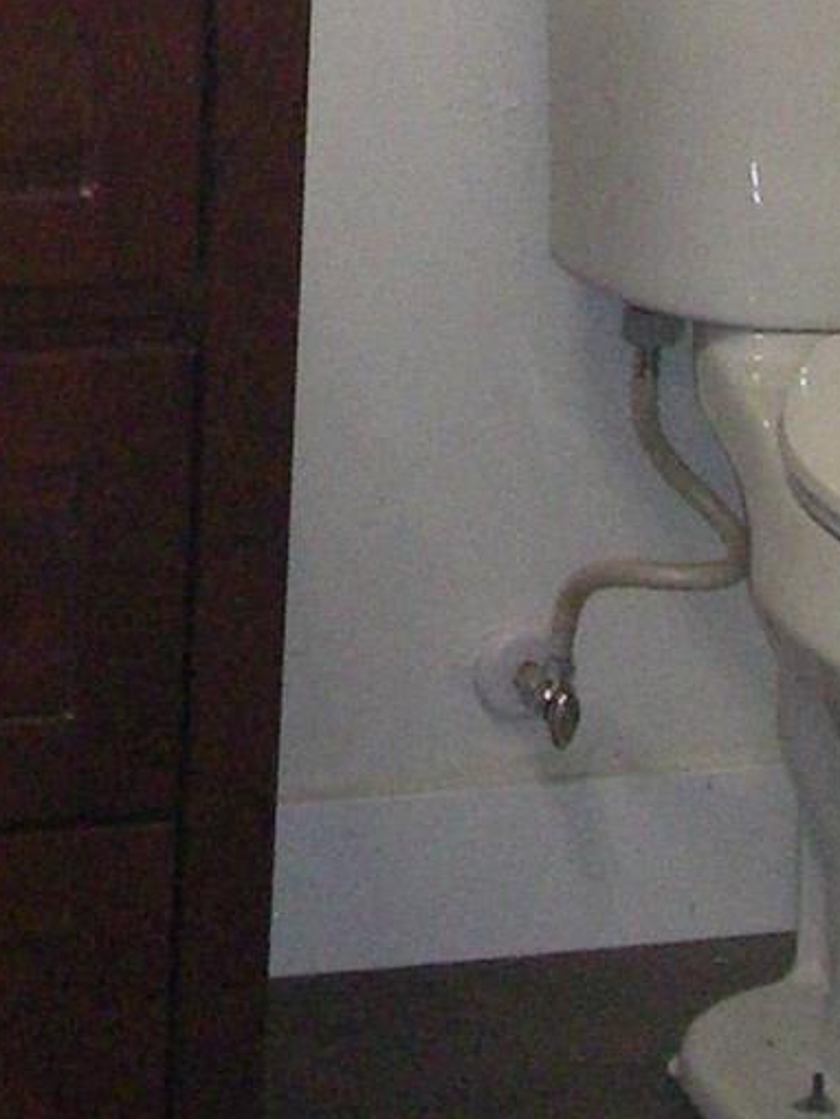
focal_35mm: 172
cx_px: -275
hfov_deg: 8.5
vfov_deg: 11.2
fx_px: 5563
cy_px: -389
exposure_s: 1/50
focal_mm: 6.2
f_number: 2.7
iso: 400
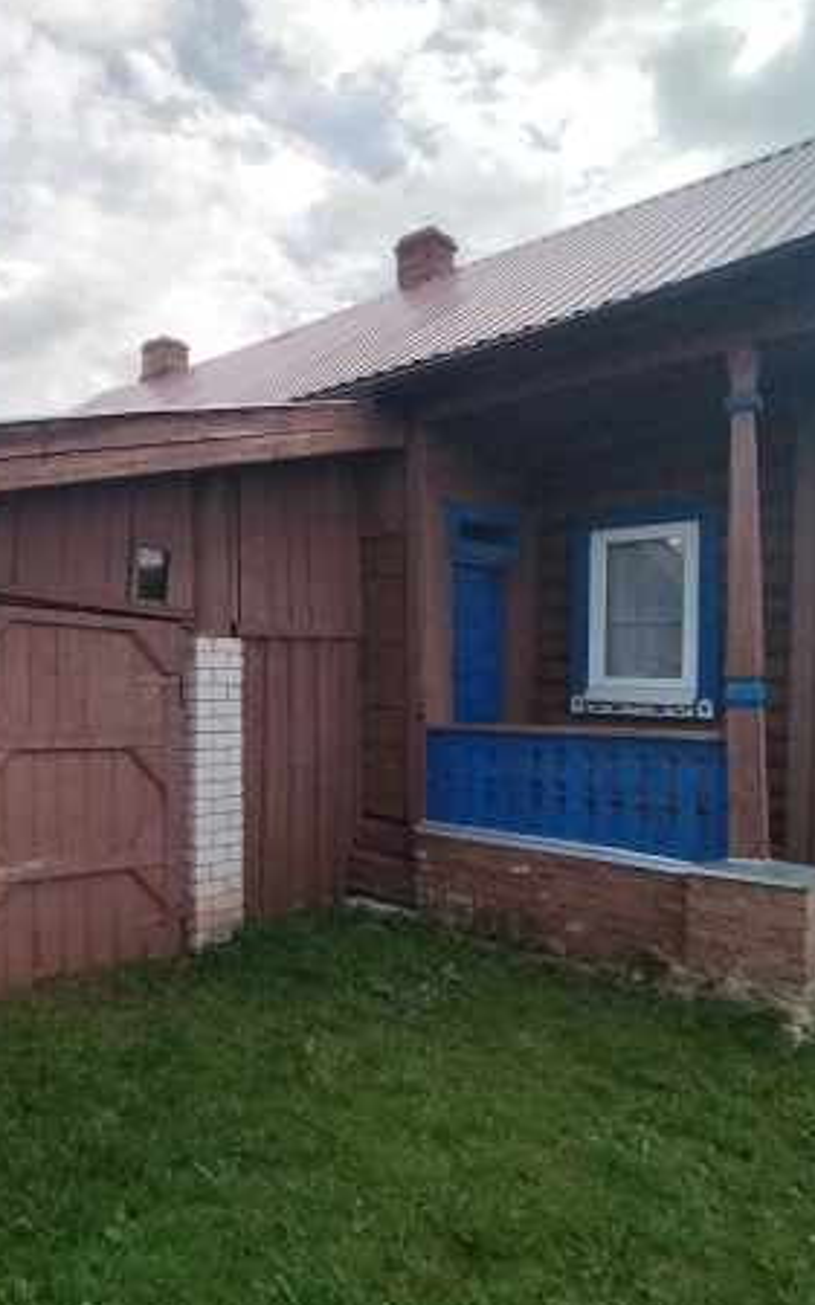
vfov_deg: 72.6
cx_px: 171
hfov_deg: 46.8
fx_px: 889
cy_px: 658
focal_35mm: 25
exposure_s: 1/2847
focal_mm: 1.42
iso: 100
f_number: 2.2
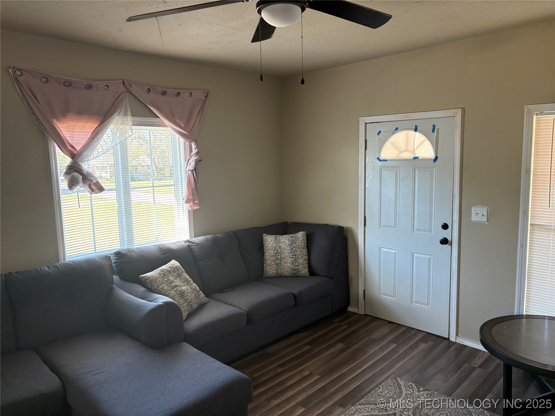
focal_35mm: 26
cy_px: 208
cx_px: 278
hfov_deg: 67.3
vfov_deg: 53.1
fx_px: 417
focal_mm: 5.96
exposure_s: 1/60
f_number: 1.6
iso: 125
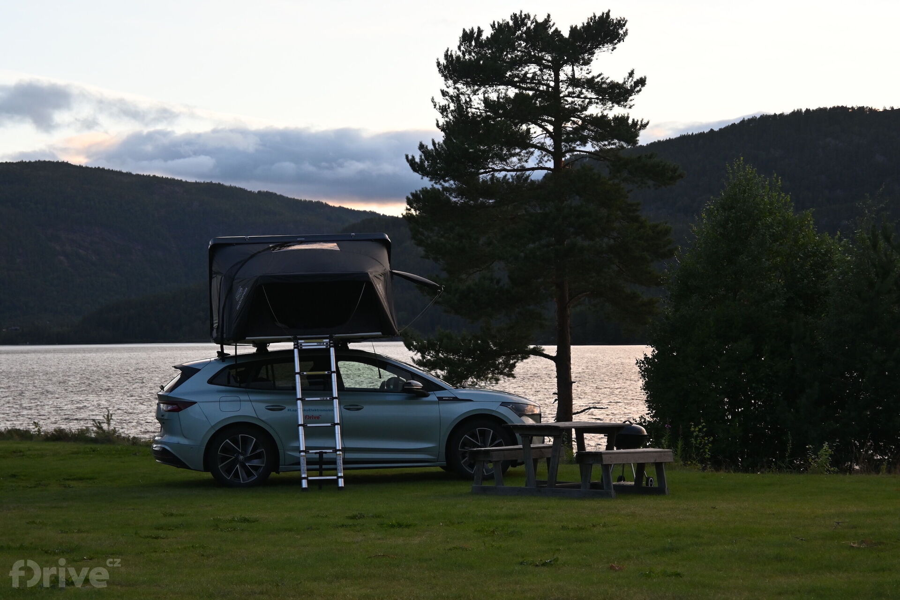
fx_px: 1875
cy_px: 300
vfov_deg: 18.2
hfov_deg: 27.0
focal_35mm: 75
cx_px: 450
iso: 360
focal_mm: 50
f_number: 6.3
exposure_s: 1/250
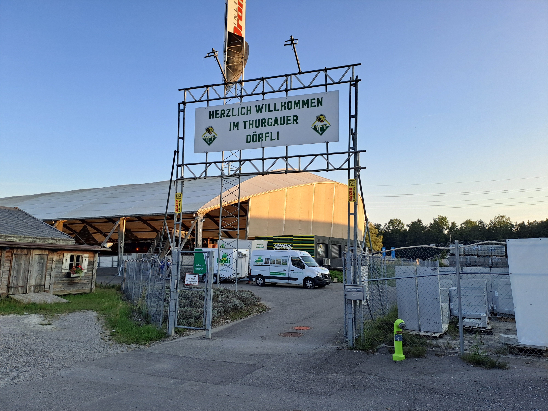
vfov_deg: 54.9
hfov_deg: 69.4
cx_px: 274
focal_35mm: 25
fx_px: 396
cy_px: 206
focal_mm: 4.65
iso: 32
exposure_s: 1/382
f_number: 1.8
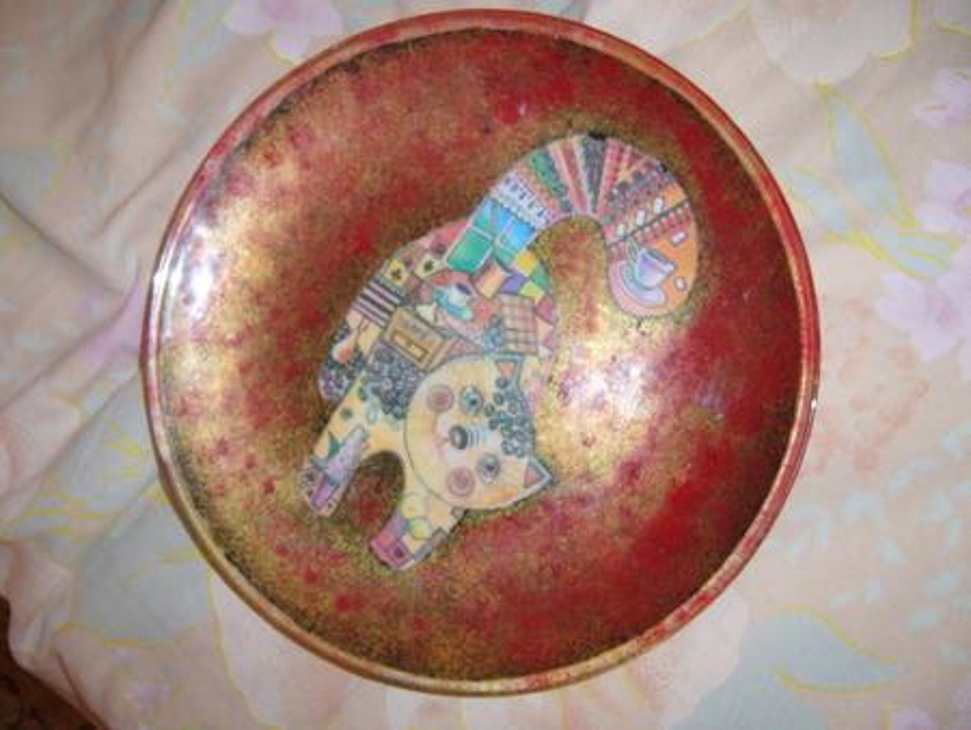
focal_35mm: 35
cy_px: 365
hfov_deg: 52.6
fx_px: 982
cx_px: 486
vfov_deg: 40.7
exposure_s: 1/30
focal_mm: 5.8
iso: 100
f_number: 2.8
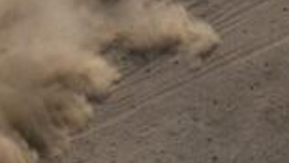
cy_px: 405
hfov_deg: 4.4
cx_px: -445
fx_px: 3644
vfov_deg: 2.5
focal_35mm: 475
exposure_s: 1/16000
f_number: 2.8
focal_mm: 70
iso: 125
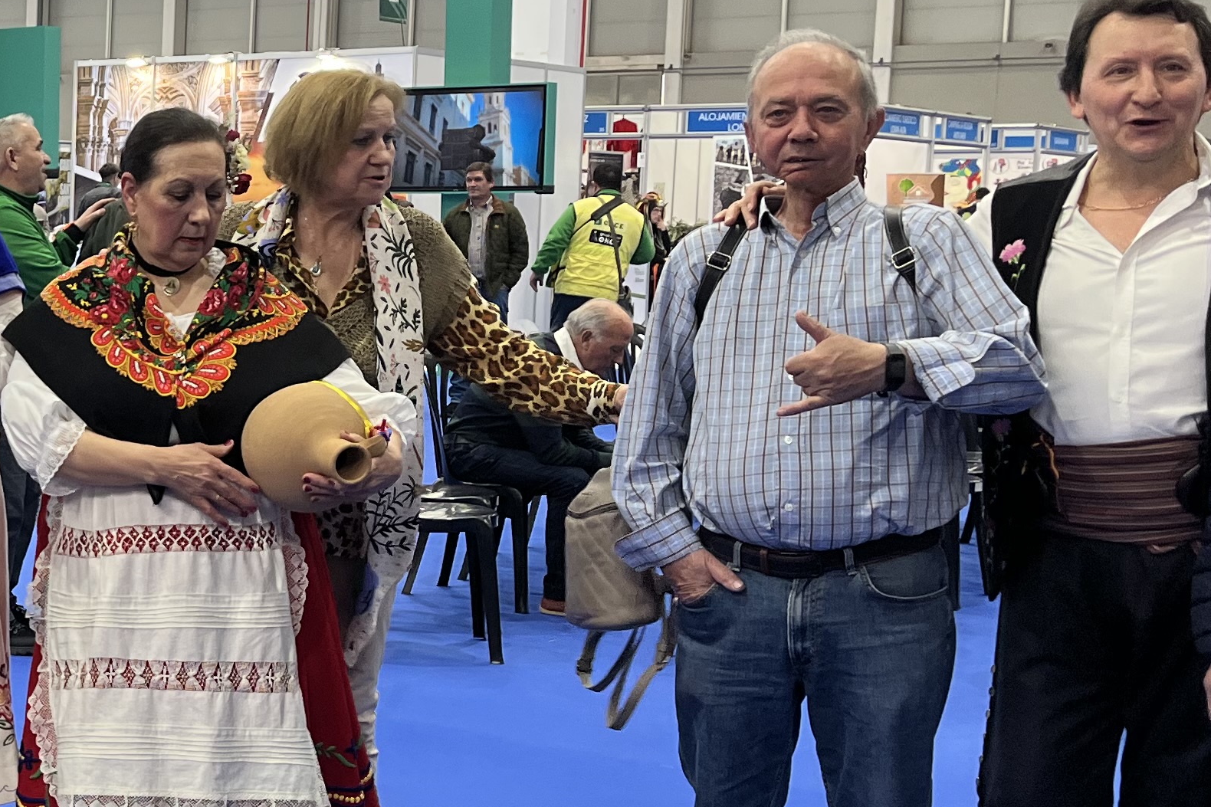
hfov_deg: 26.4
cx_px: -199
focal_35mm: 69
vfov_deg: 19.7
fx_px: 2321
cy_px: 414
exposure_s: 1/100
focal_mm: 5.1
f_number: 1.6
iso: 100
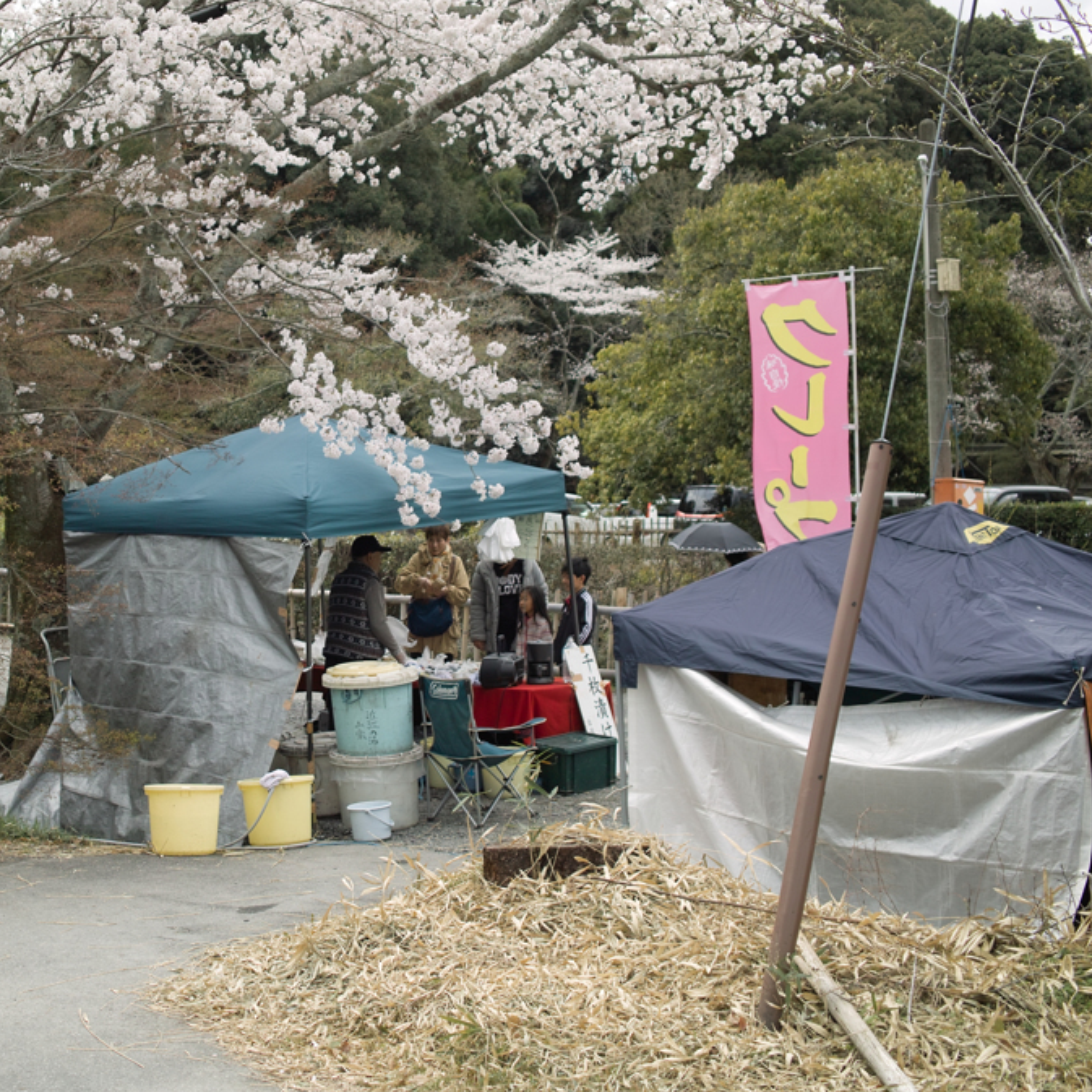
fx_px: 1892
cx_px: 320
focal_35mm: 53
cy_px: 550
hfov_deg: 31.8
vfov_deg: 32.2
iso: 100
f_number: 2.8
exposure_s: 1/500
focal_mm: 24.2
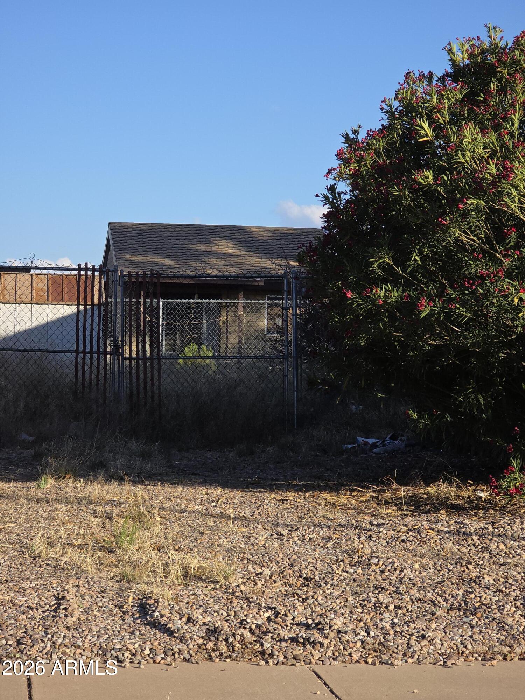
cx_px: 262
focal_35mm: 115
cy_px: 350
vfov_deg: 17.1
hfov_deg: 12.9
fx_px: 2326
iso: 32
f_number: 3.4
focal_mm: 18.6
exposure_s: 1/477
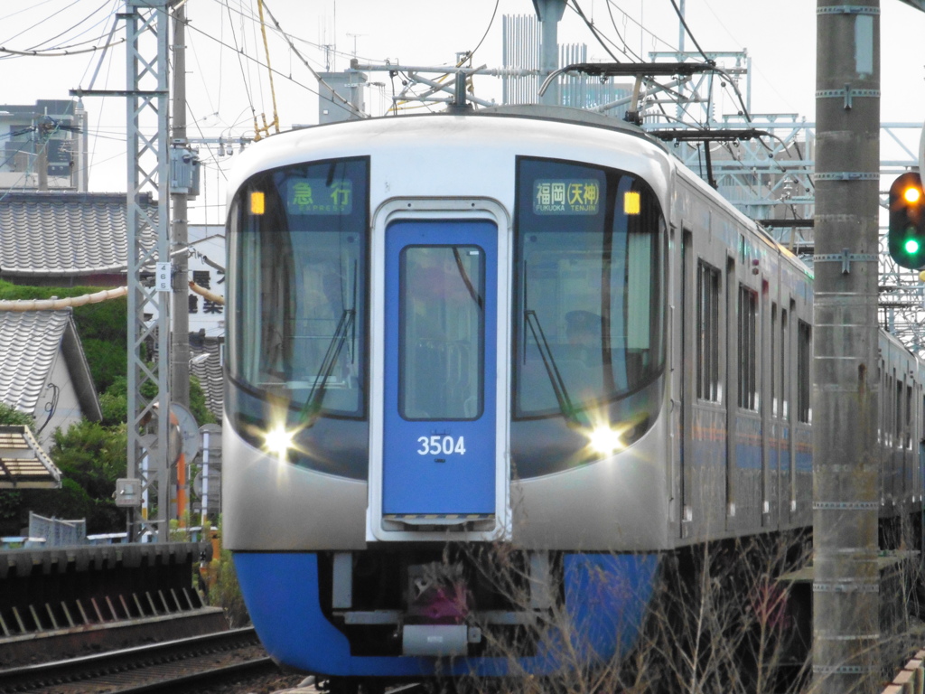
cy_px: 347
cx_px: 462
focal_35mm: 312
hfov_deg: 6.4
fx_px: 8337
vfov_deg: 4.8
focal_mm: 55.7
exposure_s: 1/320
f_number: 5.9
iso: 800
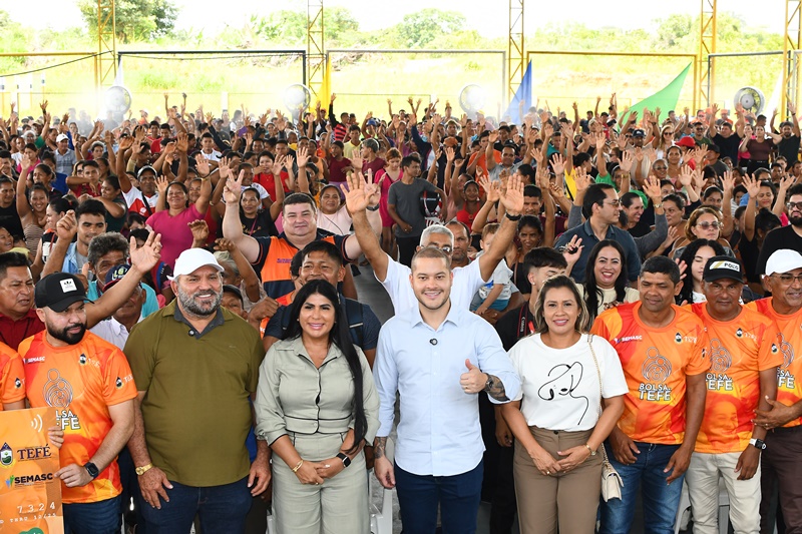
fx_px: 1158
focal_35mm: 52
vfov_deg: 26.0
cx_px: 401
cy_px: 267
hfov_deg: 38.2
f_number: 8
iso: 800
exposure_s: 1/200
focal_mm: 35
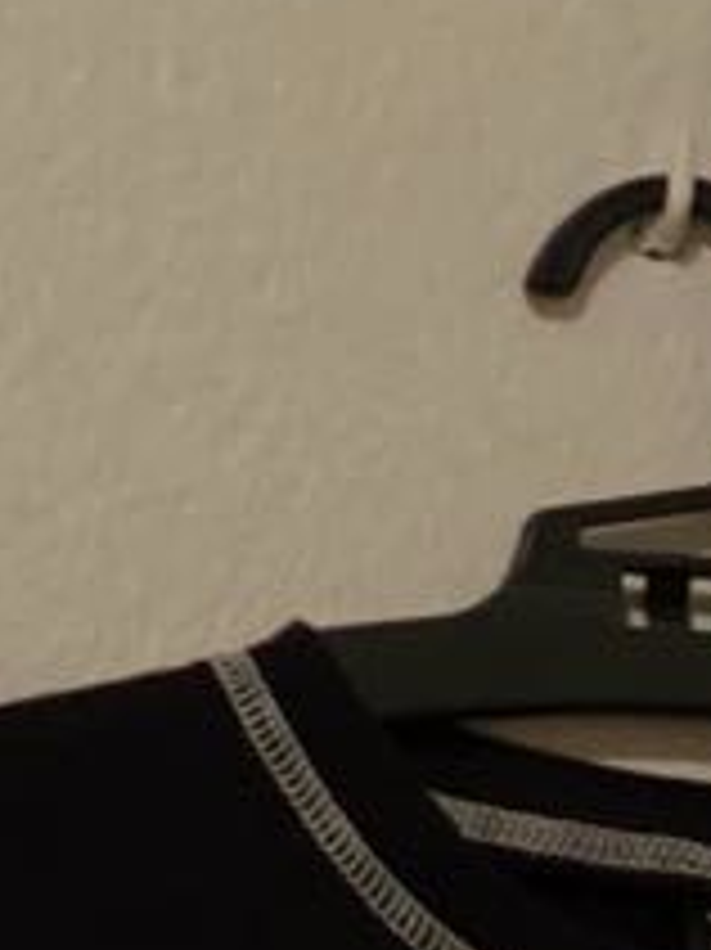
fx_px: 7292
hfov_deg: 5.6
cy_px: 1504
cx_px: 729
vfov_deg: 7.3
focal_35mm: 266
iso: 320
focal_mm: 6
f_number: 2
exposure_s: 1/33
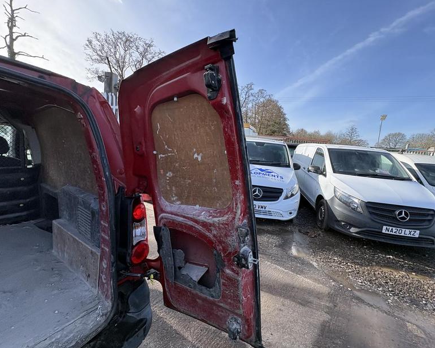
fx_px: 206
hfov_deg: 93.1
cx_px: 217
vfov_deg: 80.4
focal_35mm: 16
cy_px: 169
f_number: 2.2
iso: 64
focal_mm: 2.22
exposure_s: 1/587
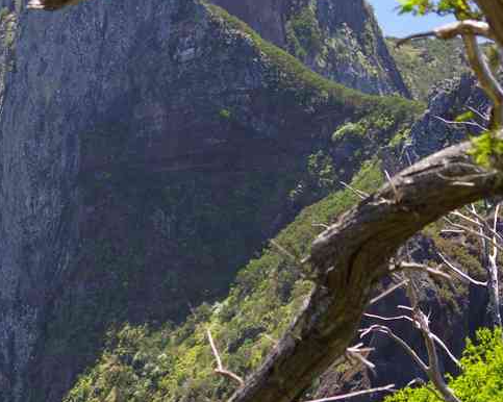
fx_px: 3036
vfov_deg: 7.6
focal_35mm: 204
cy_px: 192
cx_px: 175
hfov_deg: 9.5
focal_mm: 70
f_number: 7.1
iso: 200
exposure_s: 1/100
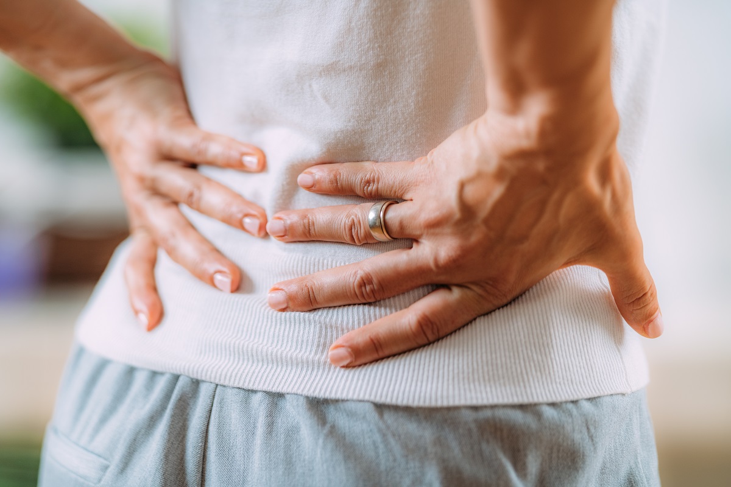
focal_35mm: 135
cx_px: 366
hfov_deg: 15.2
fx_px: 2741
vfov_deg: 10.2
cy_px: 244
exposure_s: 1/200
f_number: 2
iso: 200
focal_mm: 135
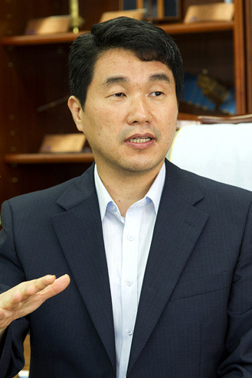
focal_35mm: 146
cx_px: 100
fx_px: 1534
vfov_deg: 14.1
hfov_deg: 9.4
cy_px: 207
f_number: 5.6
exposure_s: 1/125
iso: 3200
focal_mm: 120
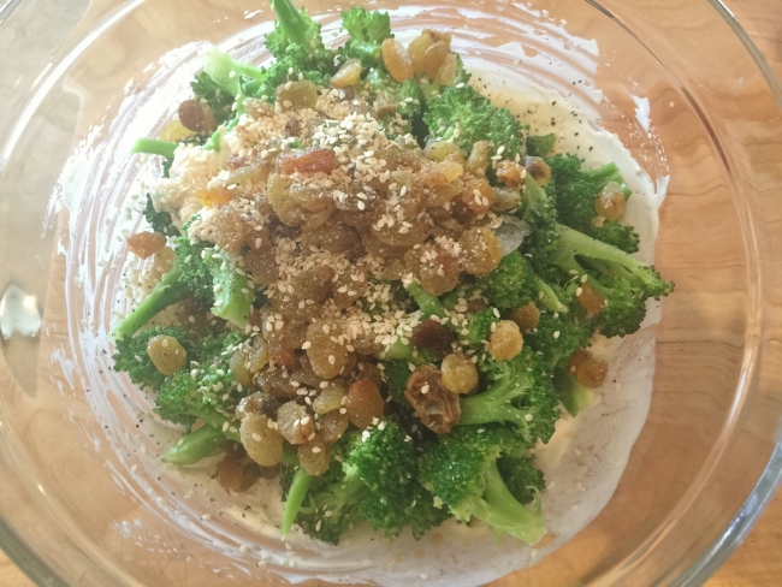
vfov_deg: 48.3
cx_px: 391
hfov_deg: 61.6
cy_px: 294
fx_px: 655
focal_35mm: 29
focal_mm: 4.15
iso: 100
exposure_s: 1/15
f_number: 2.2
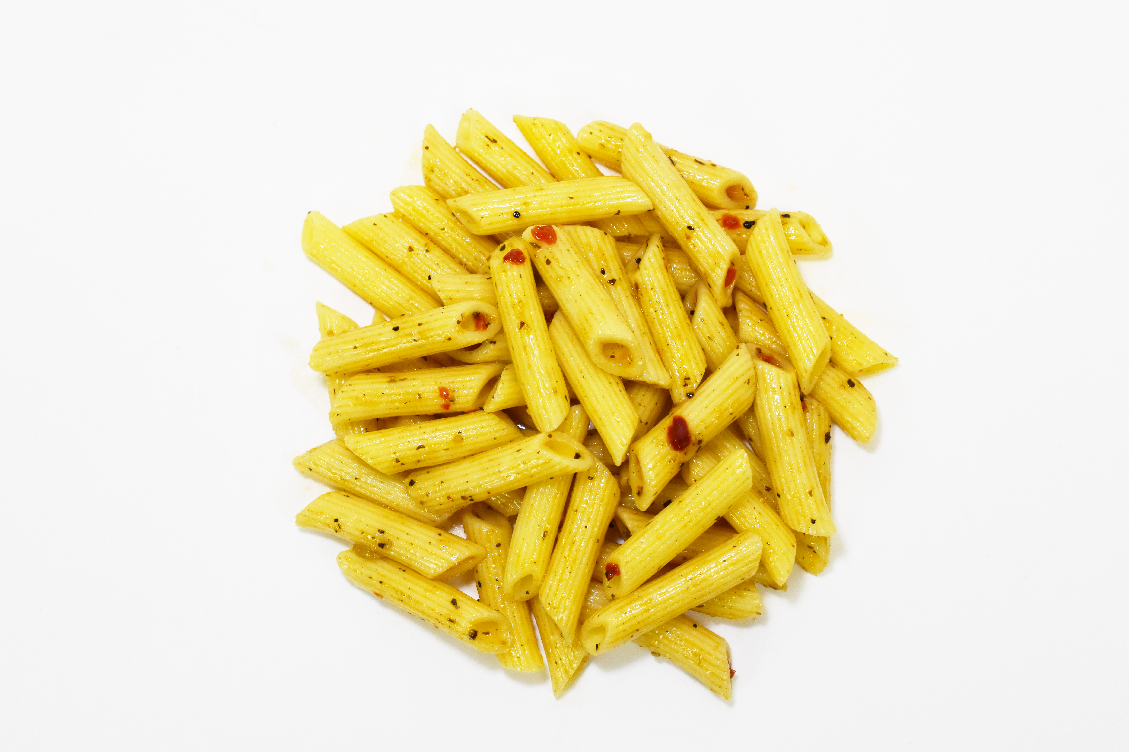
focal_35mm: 60
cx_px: 564
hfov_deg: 33.4
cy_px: 376
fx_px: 1882
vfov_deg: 22.6
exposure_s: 1/320
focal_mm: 40
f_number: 8
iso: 800
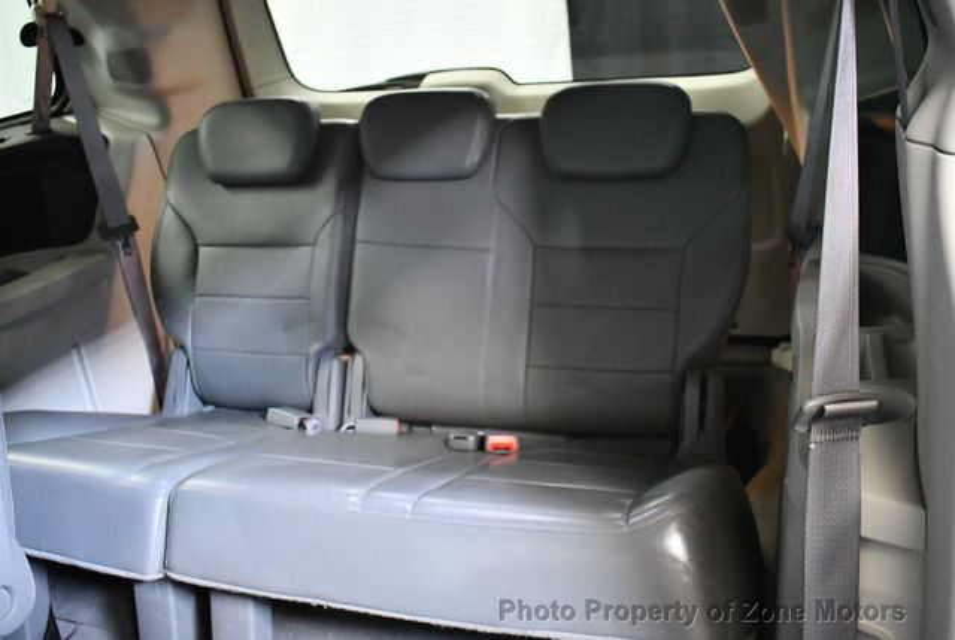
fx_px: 957
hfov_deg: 53.1
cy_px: 320
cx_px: 478
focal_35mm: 36
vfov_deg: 37.0
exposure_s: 1/60
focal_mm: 18
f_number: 3.5
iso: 5600
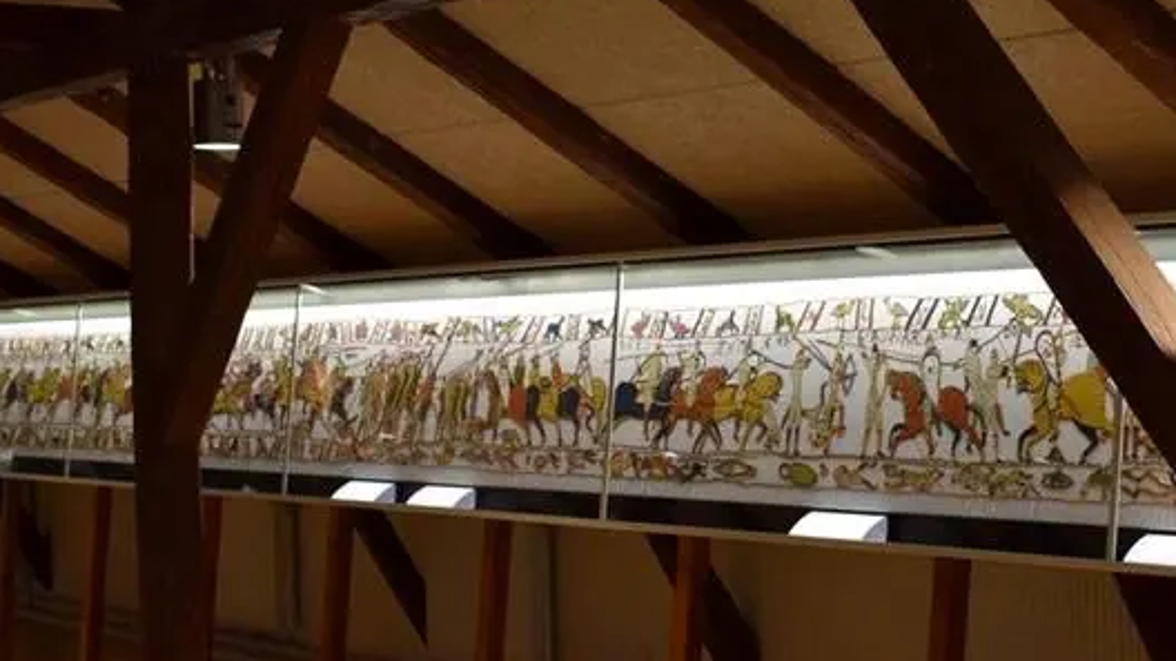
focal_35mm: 77
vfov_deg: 15.7
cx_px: 773
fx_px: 2401
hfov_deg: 27.4
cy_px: 430
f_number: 4
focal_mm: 24
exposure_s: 1/60
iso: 500
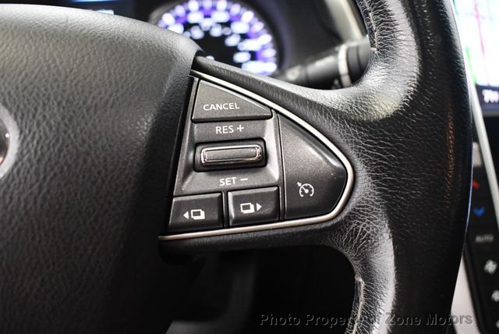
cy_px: 167
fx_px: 555
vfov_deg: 33.5
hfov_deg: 48.4
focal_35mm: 40
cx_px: 250
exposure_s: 1/80
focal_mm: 20
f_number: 3.5
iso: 3200
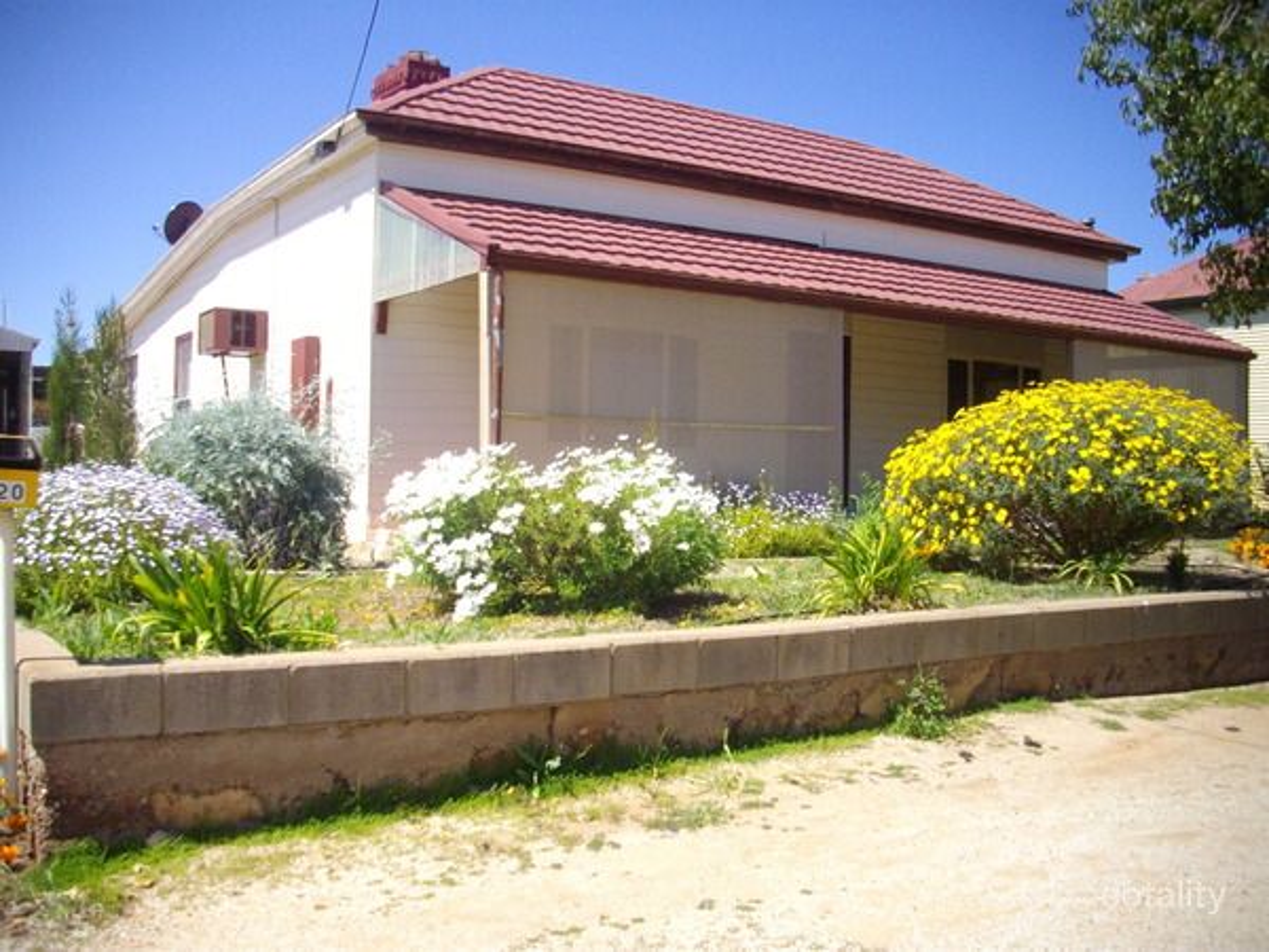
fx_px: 1356
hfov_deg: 50.1
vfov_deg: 38.7
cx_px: 634
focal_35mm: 37
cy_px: 476
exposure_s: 1/500
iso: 200
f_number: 5.6
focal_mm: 6.2
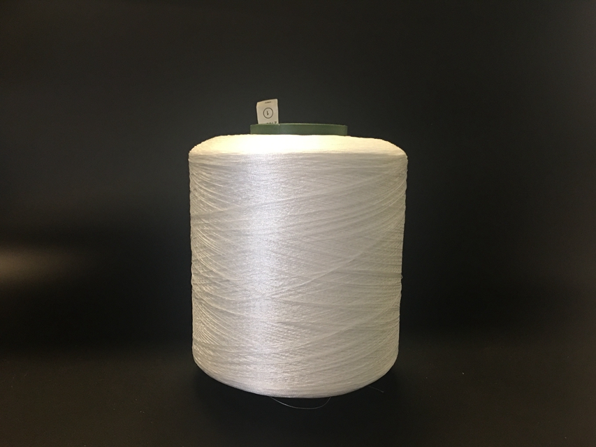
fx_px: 499
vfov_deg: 48.2
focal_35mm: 29
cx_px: 298
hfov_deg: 61.7
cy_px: 224
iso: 100
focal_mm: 4.15
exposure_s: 1/10
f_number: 2.2
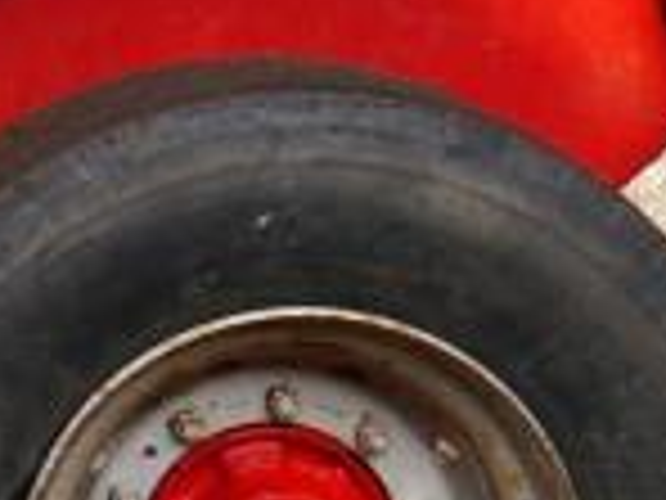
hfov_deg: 8.2
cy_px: -36
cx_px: -958
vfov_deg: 6.7
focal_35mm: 221
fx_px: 4252
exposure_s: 1/250
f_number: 5.6
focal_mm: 16
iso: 160
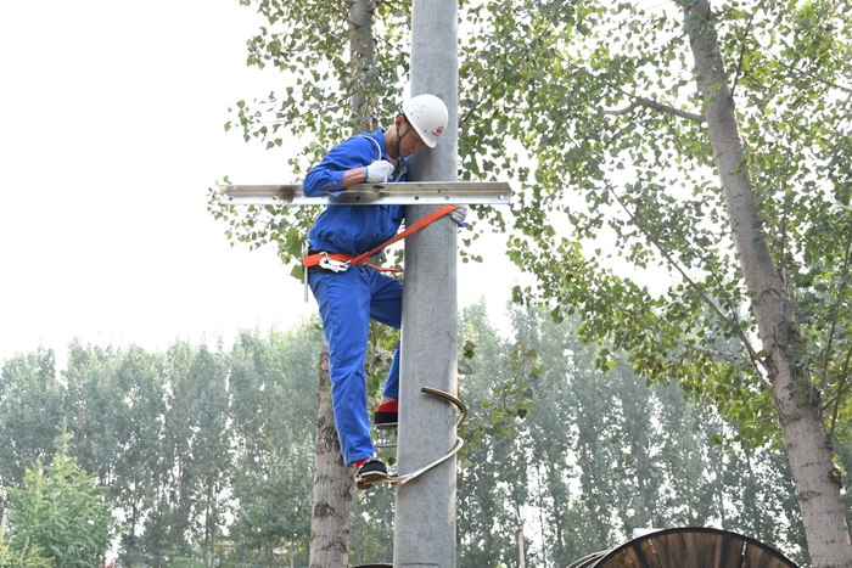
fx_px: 1136
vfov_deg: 28.1
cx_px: 426
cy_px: 284
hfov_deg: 41.1
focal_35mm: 48
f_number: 6.3
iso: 400
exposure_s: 1/320
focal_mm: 24
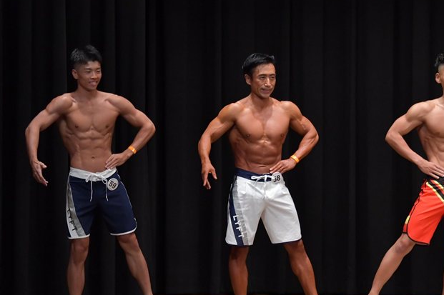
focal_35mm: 271
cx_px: 180
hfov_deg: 7.6
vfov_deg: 5.1
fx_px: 3340
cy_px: 174
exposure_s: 1/400
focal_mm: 145
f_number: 5.6
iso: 5000
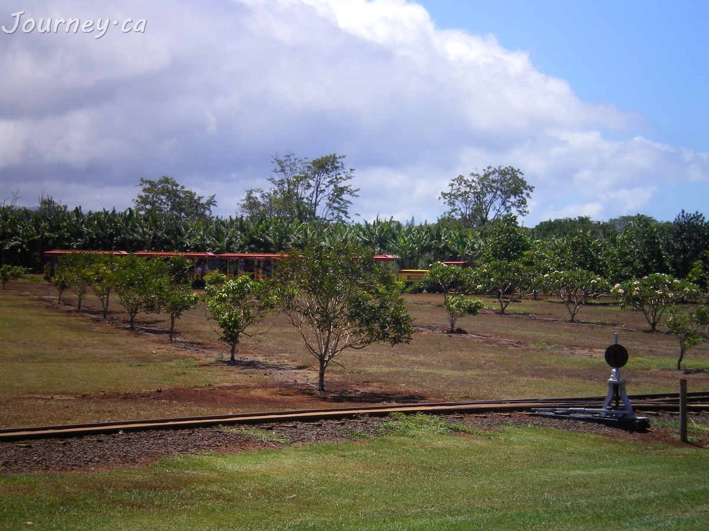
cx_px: 354
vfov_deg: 13.0
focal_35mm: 114
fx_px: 2335
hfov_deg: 17.3
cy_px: 266
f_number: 8.5
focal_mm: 18.9
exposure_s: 1/125
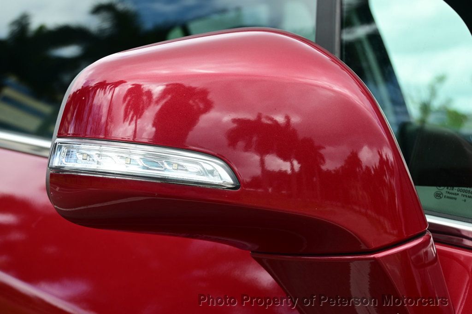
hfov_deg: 35.1
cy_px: 157
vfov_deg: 23.8
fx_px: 747
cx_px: 236
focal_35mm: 57
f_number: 6.3
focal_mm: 38
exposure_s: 1/160
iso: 100
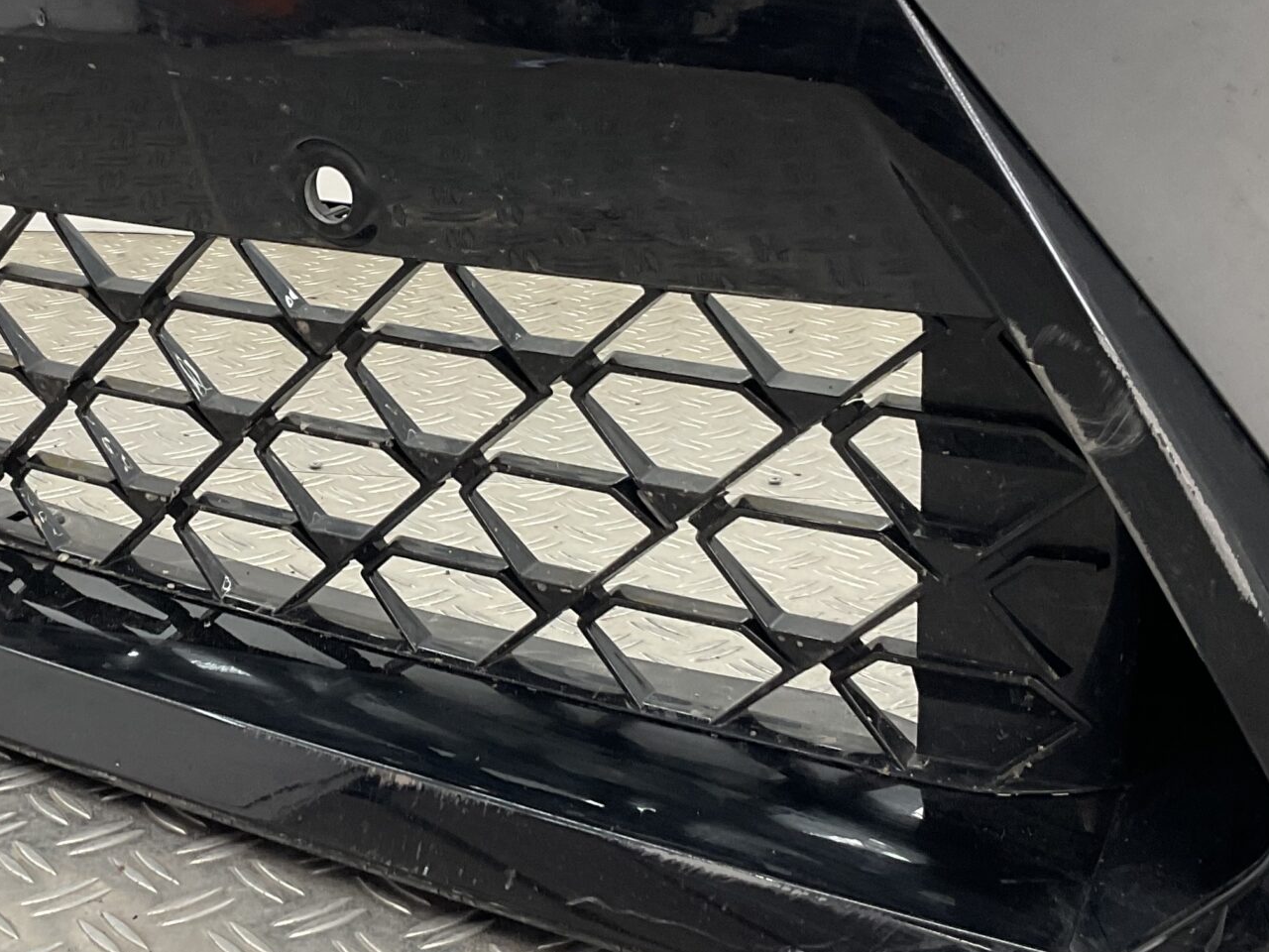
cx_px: 377
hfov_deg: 32.8
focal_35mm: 58
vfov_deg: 25.2
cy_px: 356
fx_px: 2126
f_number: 1.8
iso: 40
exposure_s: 1/120
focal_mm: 3
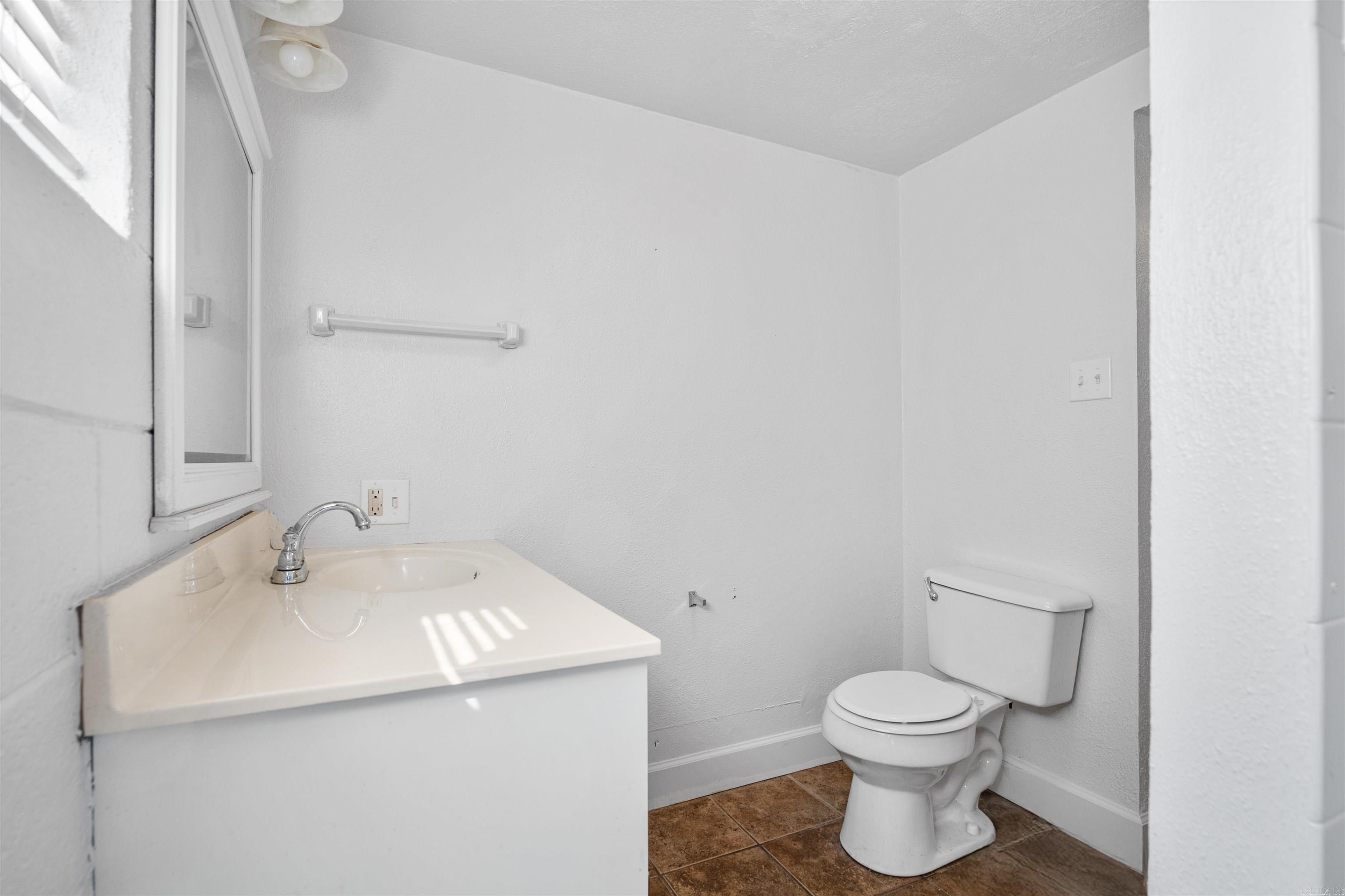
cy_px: 448
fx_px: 598
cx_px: 672
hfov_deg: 96.7
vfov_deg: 73.7
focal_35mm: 16
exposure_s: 1/30
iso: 1250
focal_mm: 16
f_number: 6.3
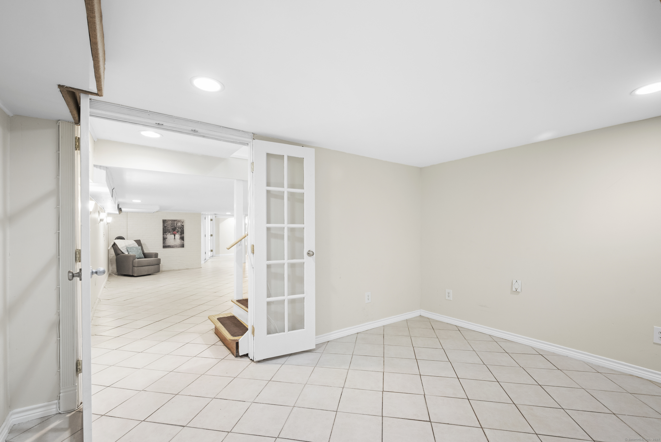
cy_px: 221
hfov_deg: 98.5
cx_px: 330
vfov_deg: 75.6
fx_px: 285
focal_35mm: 16
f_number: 8
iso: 400
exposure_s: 1/1.67
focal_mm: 15.5
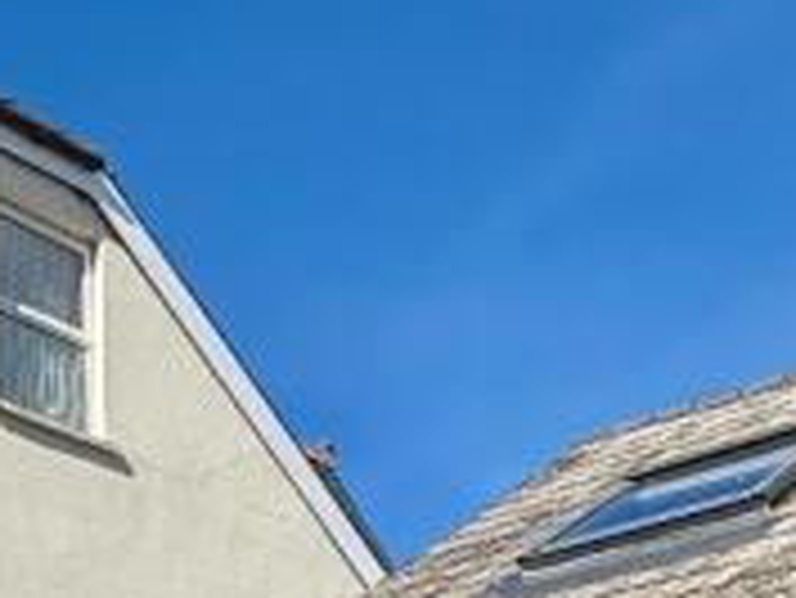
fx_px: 1864
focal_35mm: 81
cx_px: 738
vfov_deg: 14.4
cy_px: 1272
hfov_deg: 23.4
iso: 50
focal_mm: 2.22
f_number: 2.2
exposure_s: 1/2841
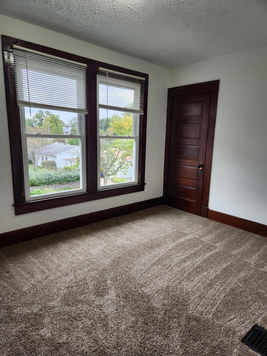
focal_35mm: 23
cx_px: 134
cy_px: 178
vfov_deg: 73.9
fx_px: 237
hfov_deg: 58.9
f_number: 1.8
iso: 100
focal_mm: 5.4
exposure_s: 1/180
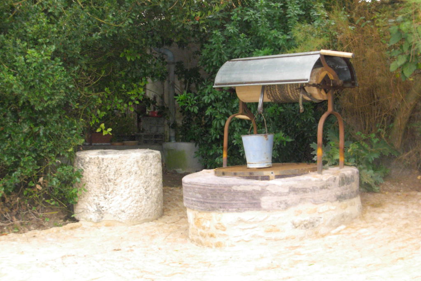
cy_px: 148
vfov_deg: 18.7
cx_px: 211
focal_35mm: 73
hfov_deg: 27.7
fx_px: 854
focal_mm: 11.5
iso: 400
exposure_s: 1/228
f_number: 3.5
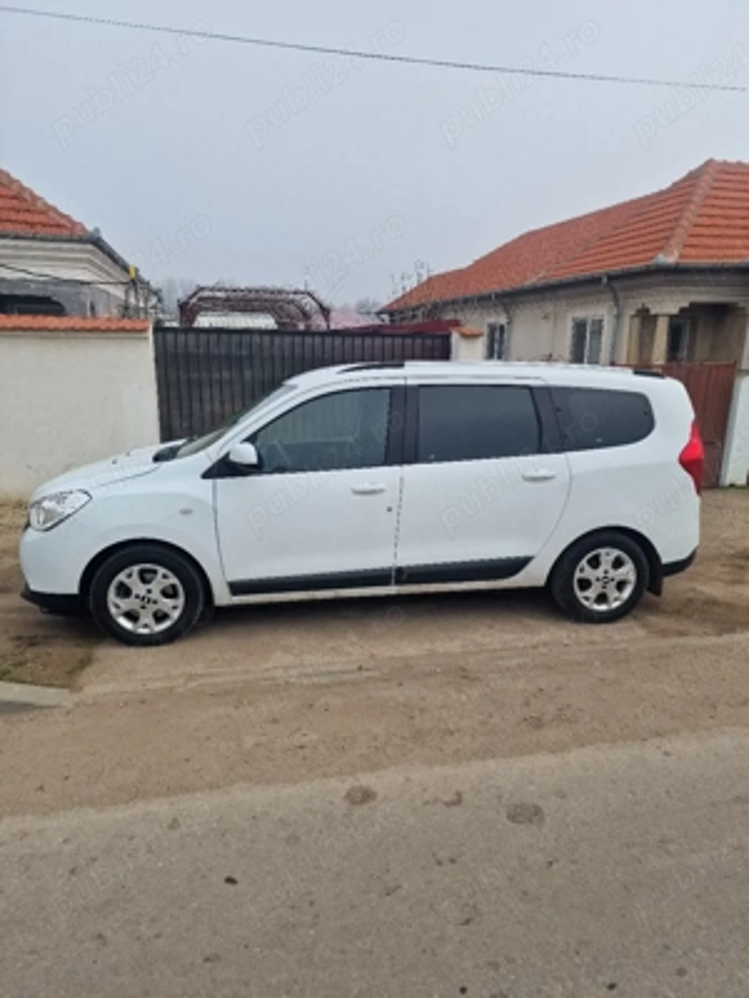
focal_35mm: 23
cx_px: 374
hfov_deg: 58.9
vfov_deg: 73.9
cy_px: 499
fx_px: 664
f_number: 1.8
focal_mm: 6.4
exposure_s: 1/1429
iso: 50
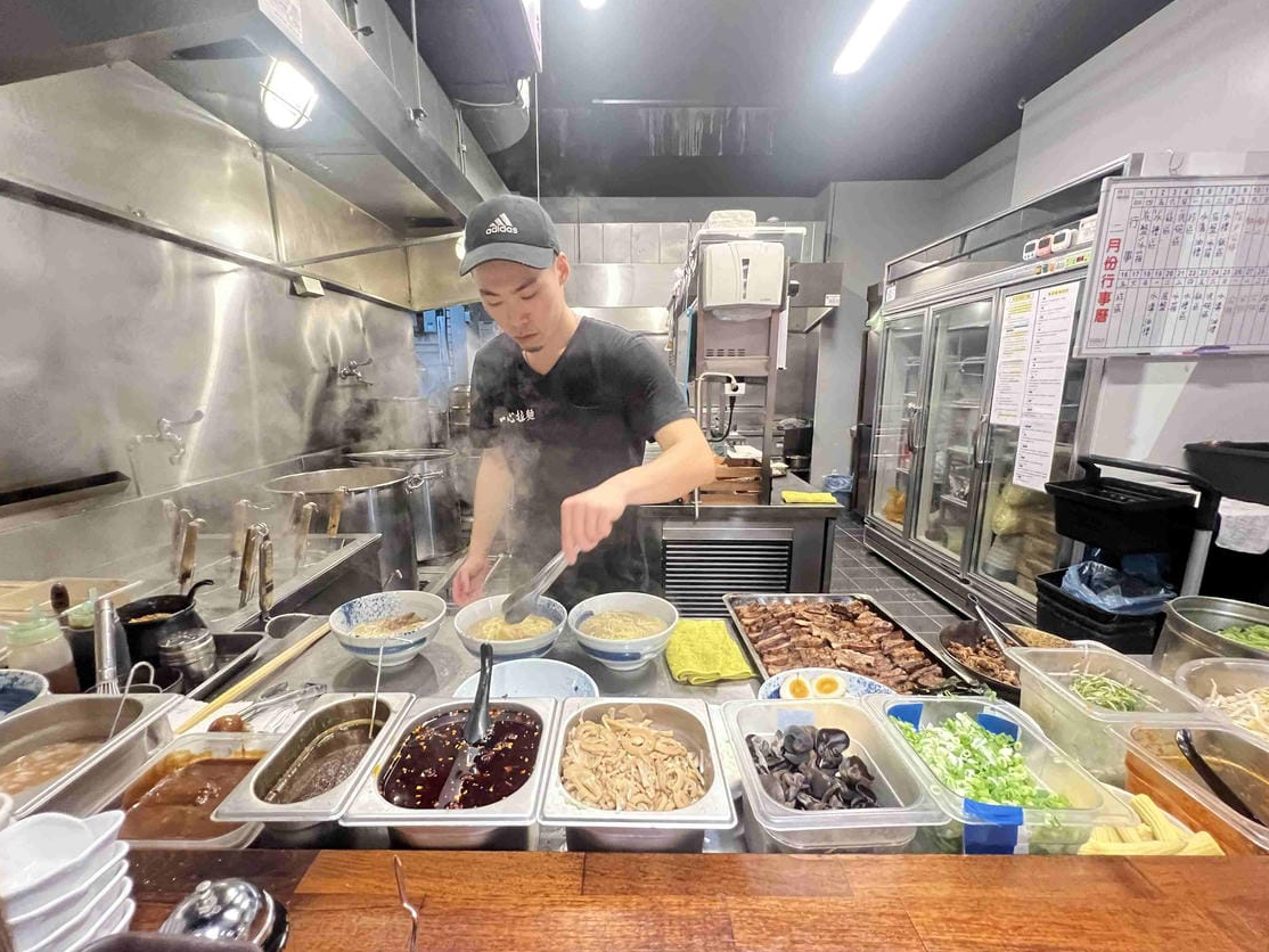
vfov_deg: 85.6
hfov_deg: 102.0
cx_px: 622
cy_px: 504
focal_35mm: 14
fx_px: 513
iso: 800
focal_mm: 1.57
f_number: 1.8
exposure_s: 1/60
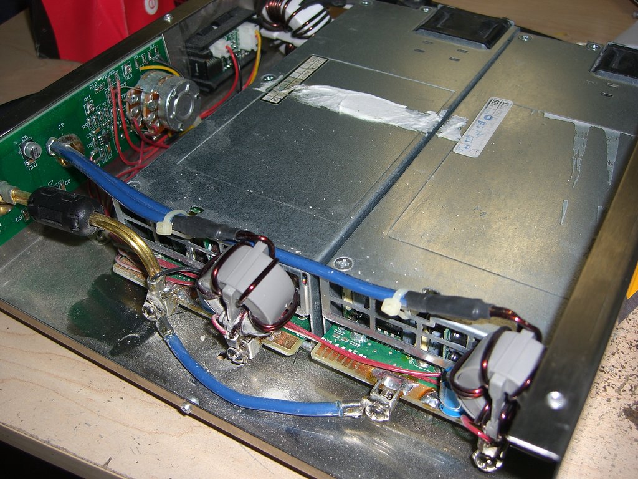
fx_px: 700
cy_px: 240
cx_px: 319
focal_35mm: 38
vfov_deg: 37.7
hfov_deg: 49.0
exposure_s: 1/60
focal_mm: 7.9
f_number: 2.8
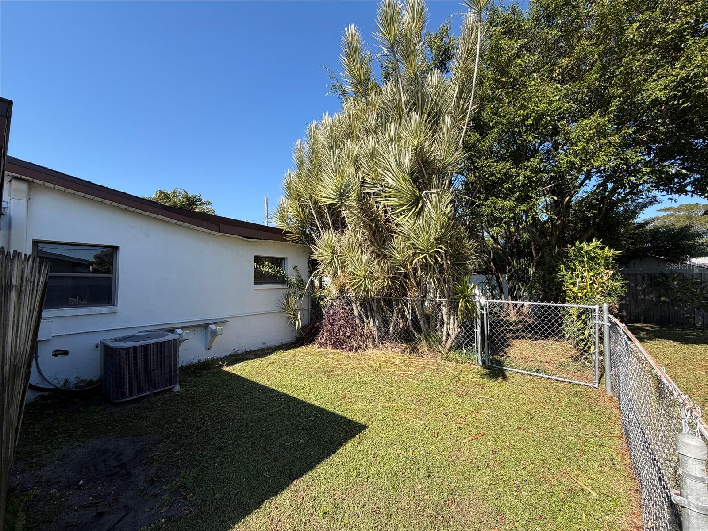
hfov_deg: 102.1
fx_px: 286
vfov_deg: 85.7
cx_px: 354
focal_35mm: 14
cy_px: 266
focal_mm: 2.22
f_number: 2.2
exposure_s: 1/751
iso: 40
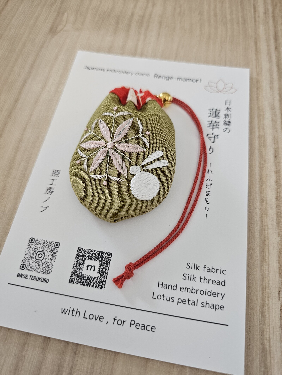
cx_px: 141
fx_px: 250
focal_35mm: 23
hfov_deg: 58.9
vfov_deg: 73.9
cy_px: 188
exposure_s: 1/51
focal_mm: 6.3
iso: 200
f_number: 1.7
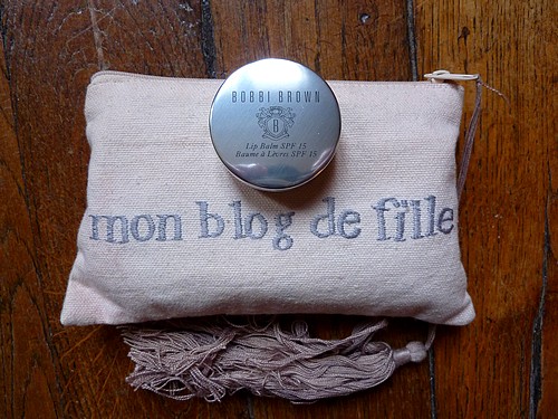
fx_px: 403
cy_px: 210
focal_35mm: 25
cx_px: 279
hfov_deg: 69.4
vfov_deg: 54.9
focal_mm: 4.1
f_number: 3.3
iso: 200
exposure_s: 1/30
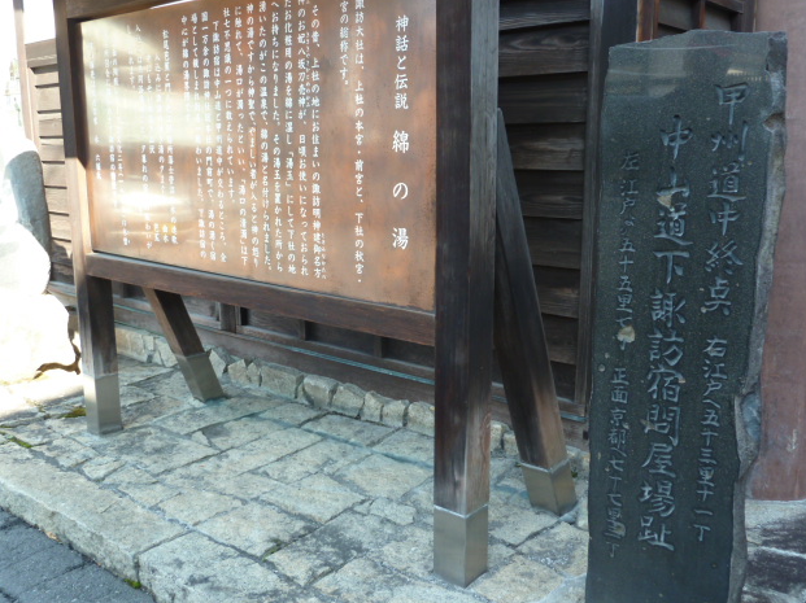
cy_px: 303
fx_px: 768
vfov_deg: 42.9
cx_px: 405
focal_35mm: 33
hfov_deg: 55.4
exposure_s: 1/50
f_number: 3.5
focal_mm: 5.3
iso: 80
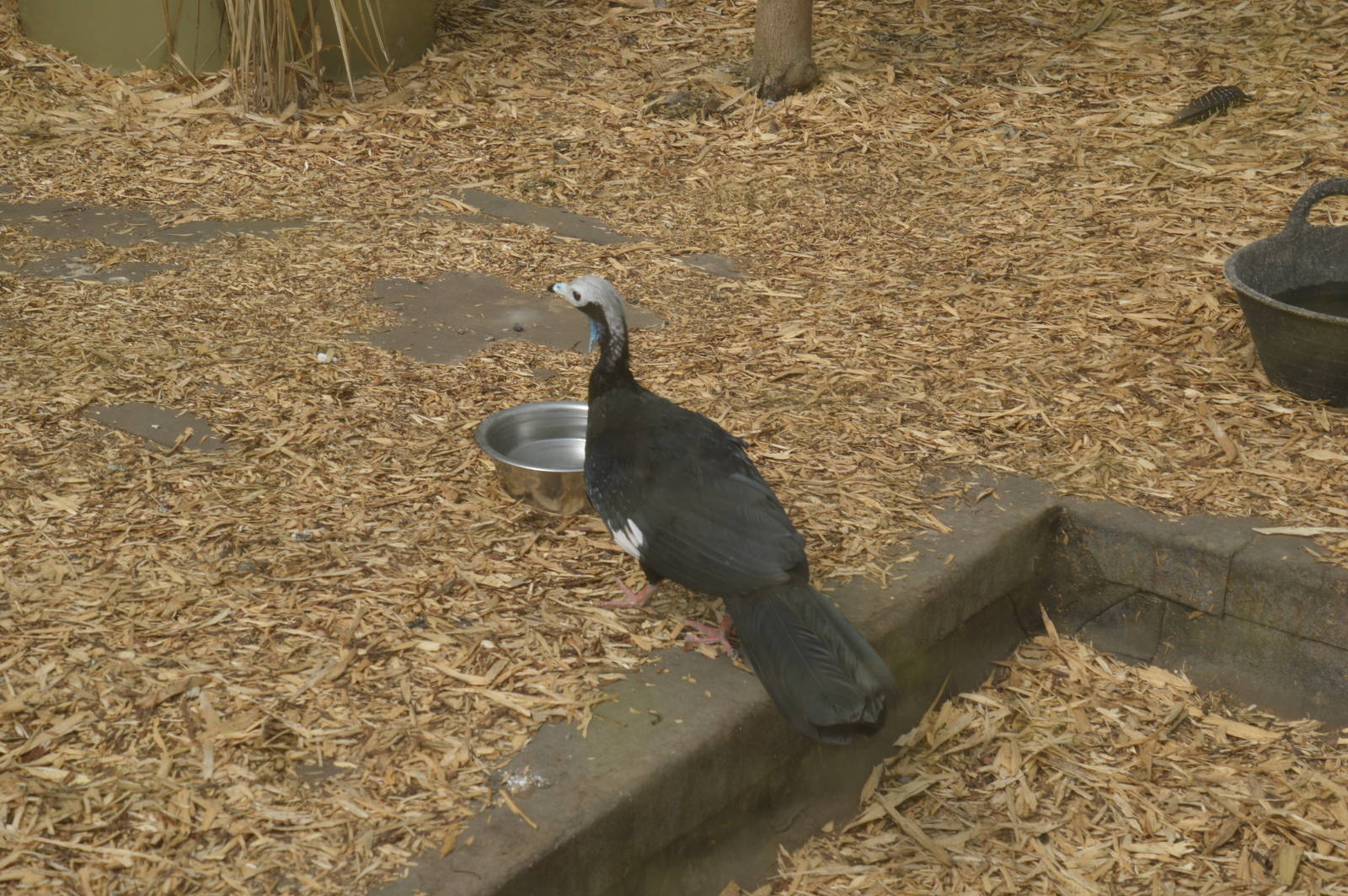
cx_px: 674
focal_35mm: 66
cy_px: 448
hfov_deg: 30.5
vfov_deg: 20.6
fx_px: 2469
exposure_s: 1/200
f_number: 7.1
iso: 100
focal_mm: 44
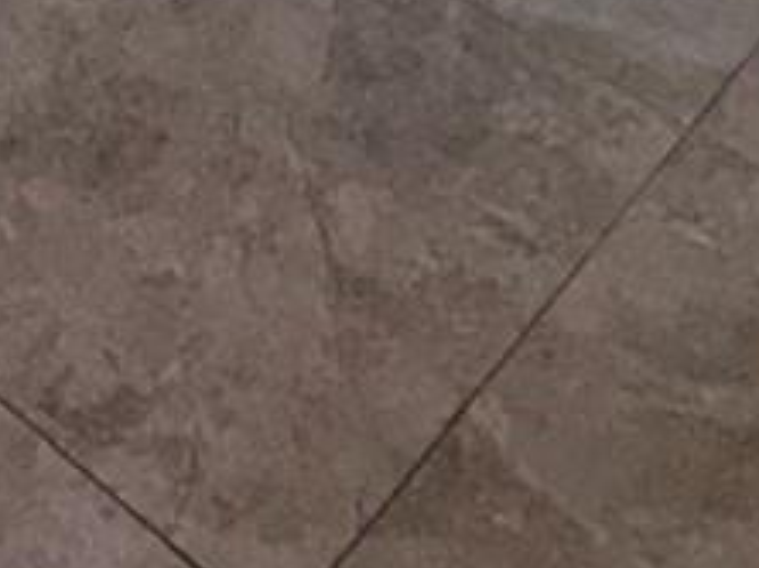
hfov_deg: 19.3
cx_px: 174
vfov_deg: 10.3
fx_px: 2212
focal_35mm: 101
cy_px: -1174
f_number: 2.2
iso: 125
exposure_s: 1/120
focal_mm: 2.22
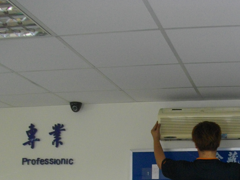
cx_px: 214
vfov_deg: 21.4
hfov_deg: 28.3
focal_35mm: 66
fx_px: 458
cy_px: 183
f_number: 2.9
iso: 292
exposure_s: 1/50
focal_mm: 5.7
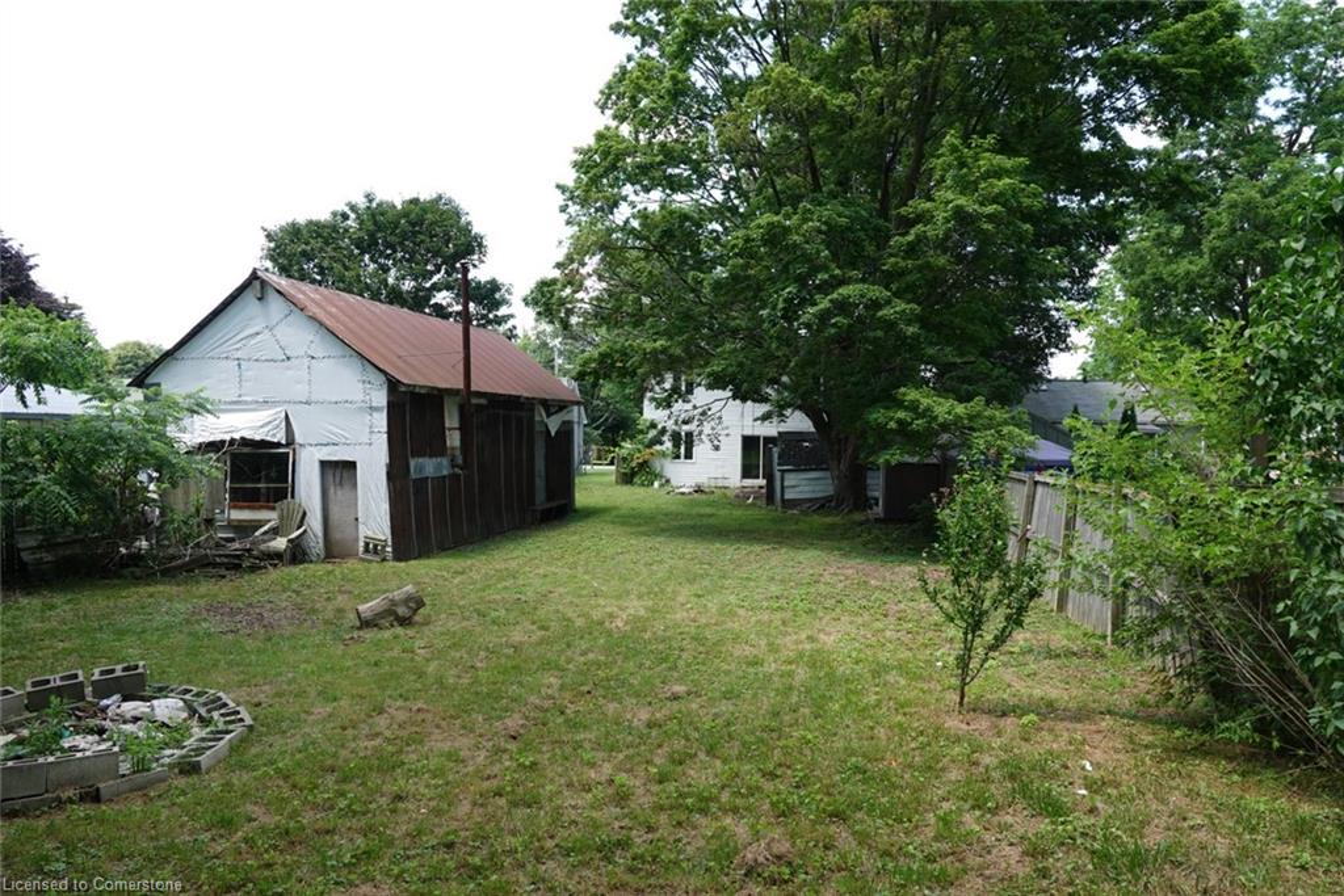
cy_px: 448
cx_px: 672
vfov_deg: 53.1
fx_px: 896
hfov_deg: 73.7
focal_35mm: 24
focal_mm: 8.8
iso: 100
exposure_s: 1/250
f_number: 3.2
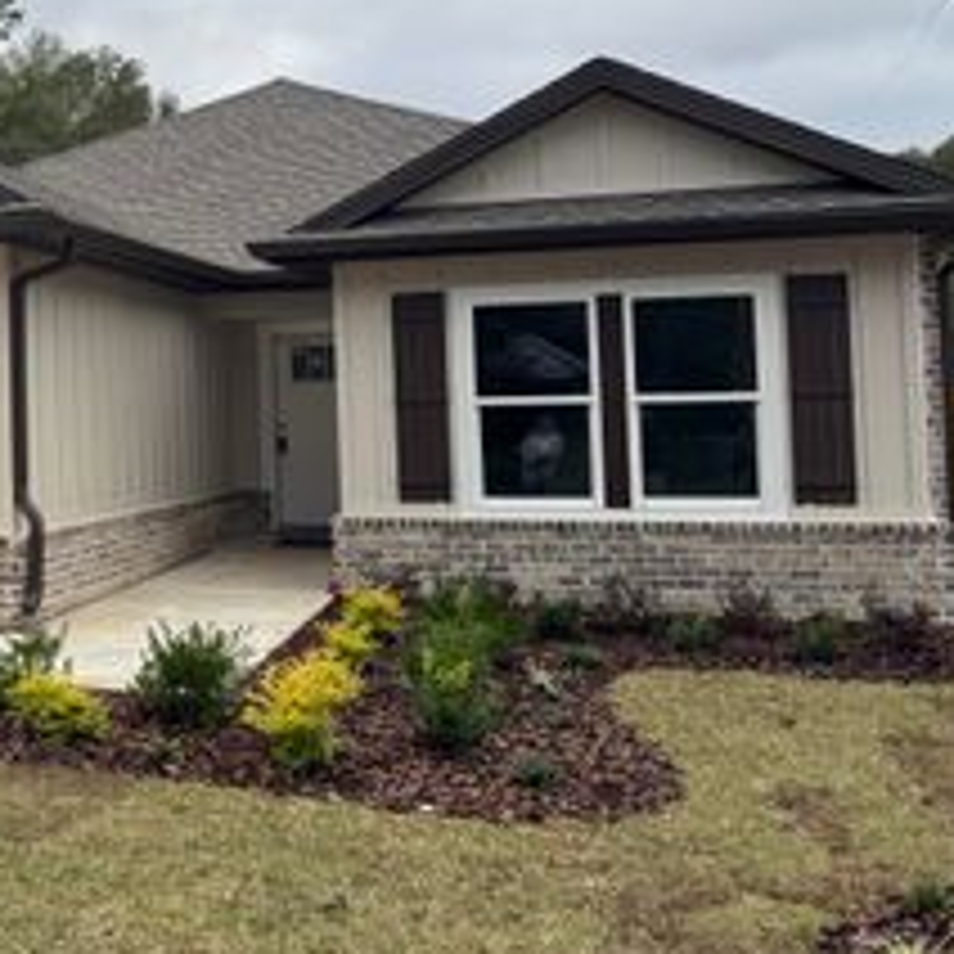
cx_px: -58
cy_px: 313
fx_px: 1559
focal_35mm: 50
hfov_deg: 30.9
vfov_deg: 33.7
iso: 80
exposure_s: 1/1721
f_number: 1.78
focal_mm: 6.76
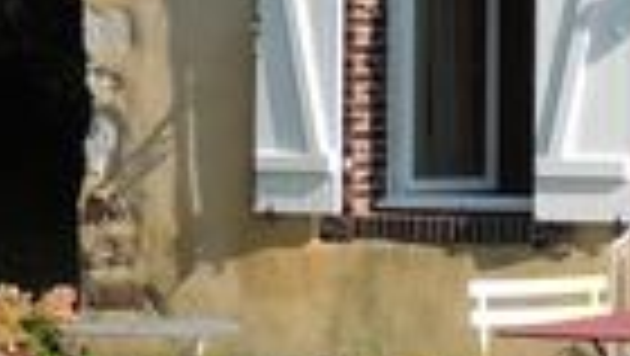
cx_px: 1102
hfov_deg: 13.1
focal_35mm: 149
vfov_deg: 8.1
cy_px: -99
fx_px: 2491
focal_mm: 4.3
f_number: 3
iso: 100
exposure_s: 1/1250
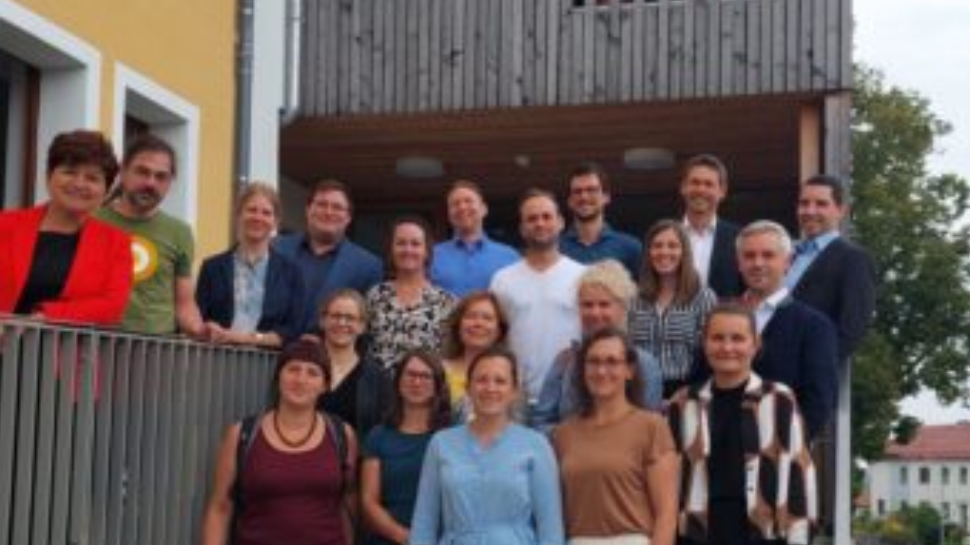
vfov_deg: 23.7
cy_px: 391
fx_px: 1286
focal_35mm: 50
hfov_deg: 41.3
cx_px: 502
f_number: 1.8
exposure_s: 1/323
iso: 40
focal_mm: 5.23
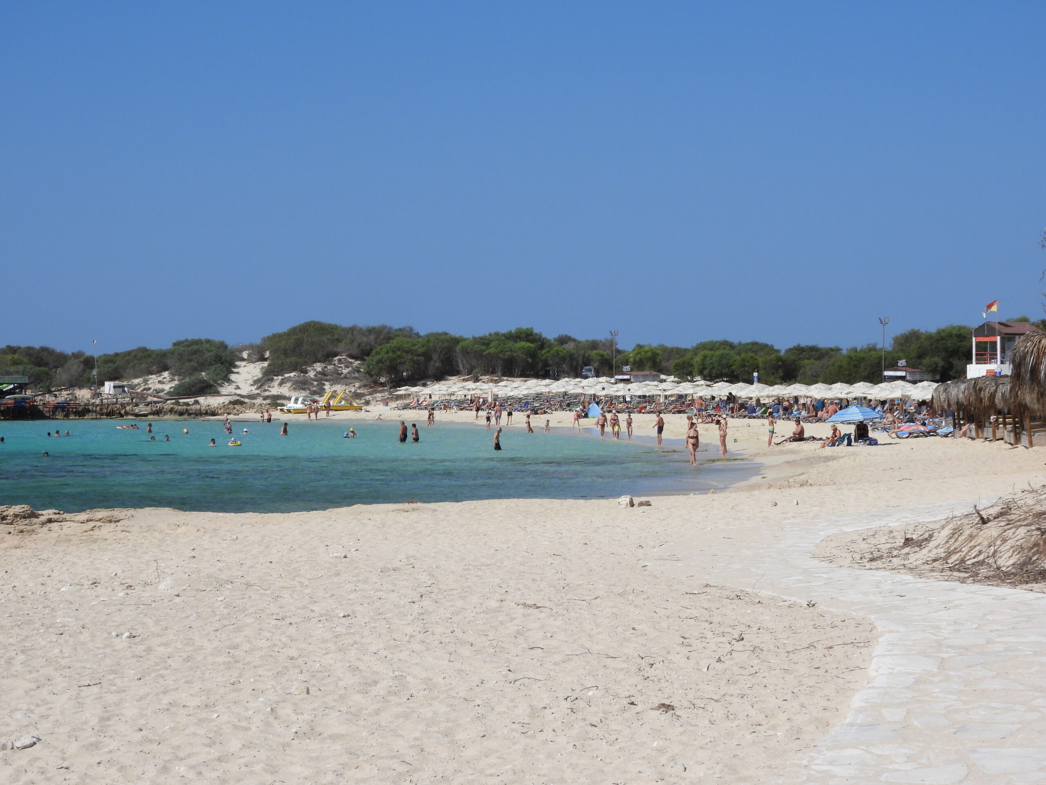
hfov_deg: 23.0
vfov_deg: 17.4
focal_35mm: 85
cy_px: 392
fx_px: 2568
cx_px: 523
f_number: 5
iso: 100
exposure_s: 1/2000
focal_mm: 15.2
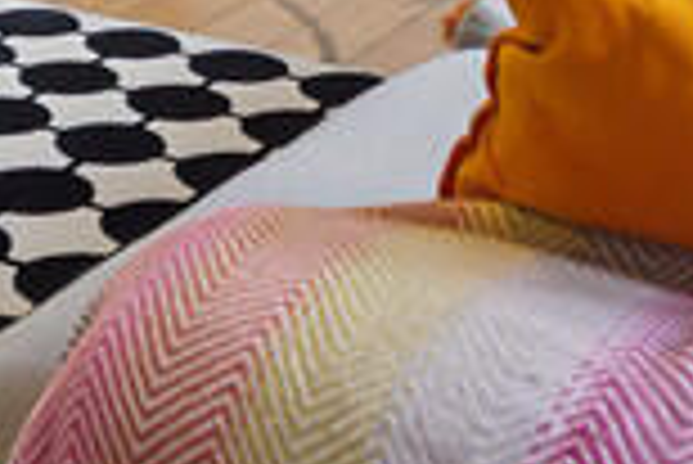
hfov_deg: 21.0
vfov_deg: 12.7
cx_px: -40
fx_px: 1792
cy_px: -489
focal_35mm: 93
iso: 640
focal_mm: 14
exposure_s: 1/100
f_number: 4
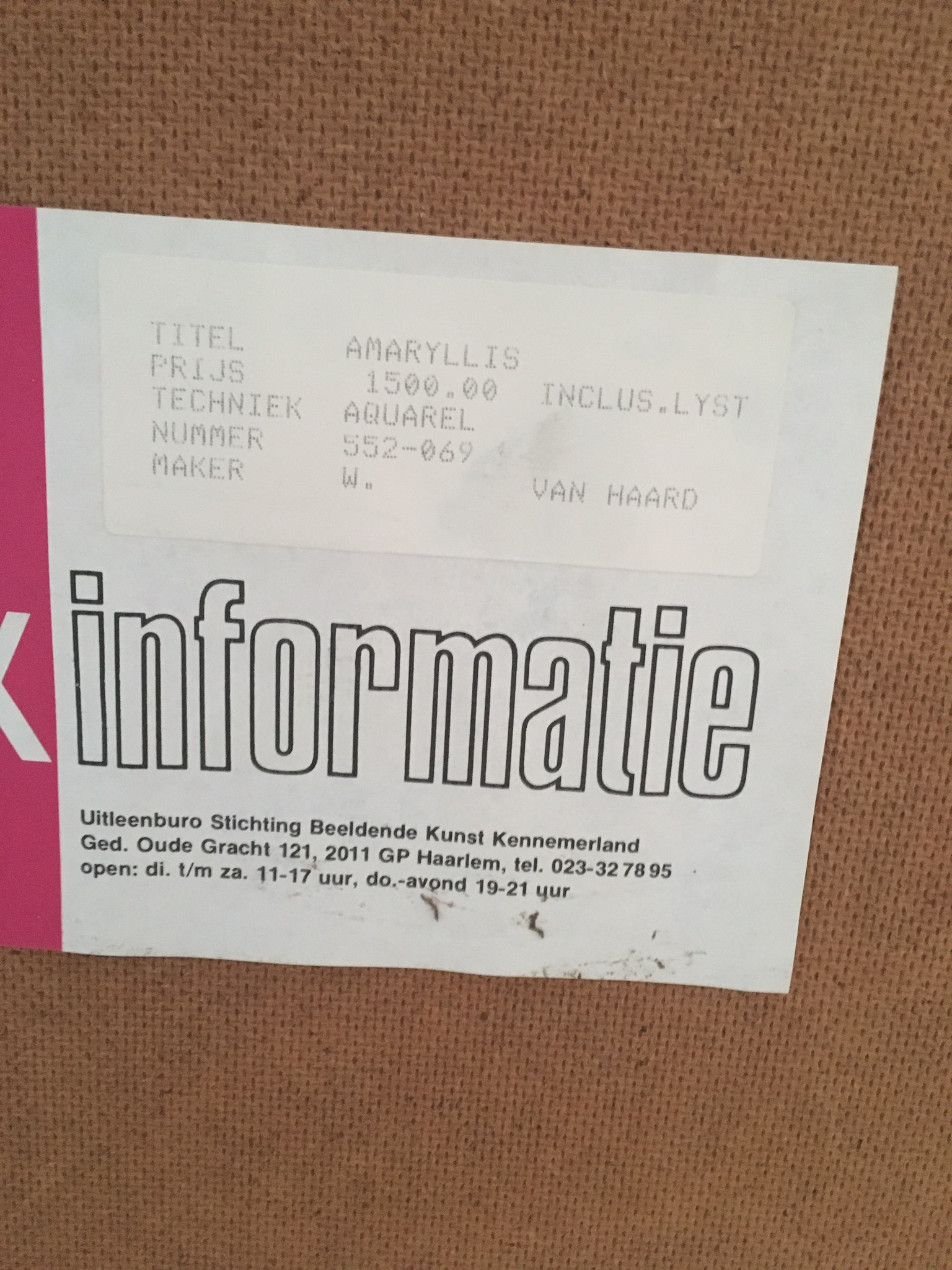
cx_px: 476
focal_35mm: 29
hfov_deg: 48.2
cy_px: 635
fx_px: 1063
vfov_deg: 61.7
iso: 400
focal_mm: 4.15
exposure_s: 1/17
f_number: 2.2
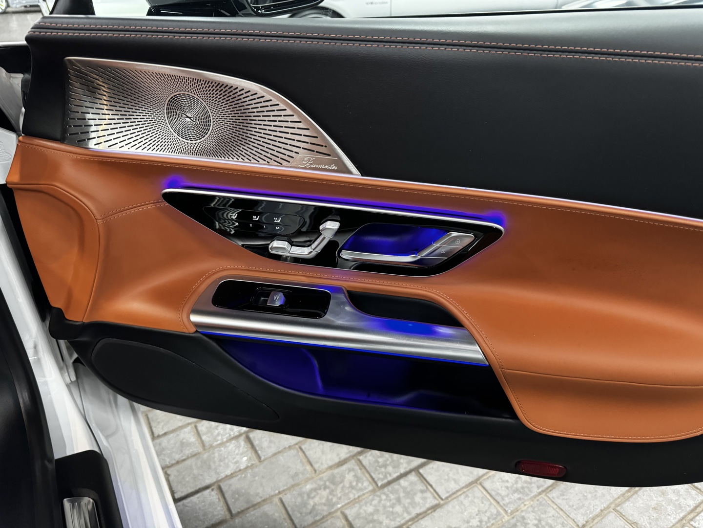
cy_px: 264
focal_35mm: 24
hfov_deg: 71.6
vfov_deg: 56.8
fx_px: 487
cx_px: 352
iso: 800
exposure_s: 1/50
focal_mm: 6.86
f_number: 1.78
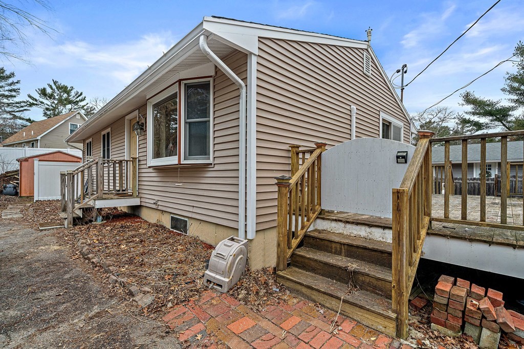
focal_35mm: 16
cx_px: 262
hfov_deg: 96.8
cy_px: 174
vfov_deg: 73.7
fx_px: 233
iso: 800
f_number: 8
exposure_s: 1/25
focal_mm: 16
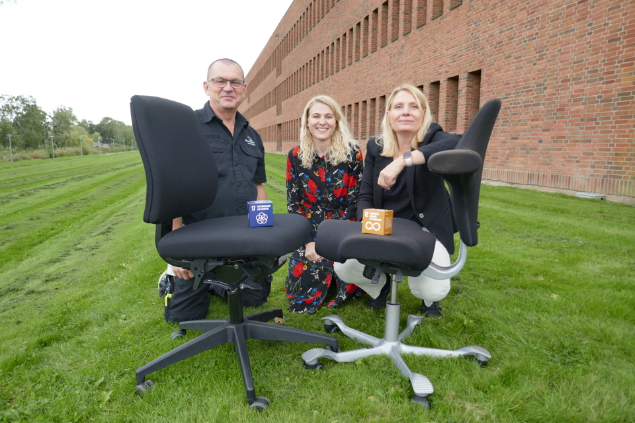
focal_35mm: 25
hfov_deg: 71.5
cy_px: 212
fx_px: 441
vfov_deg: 51.3
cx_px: 318
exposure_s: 1/160
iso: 125
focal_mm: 9.1
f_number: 2.8
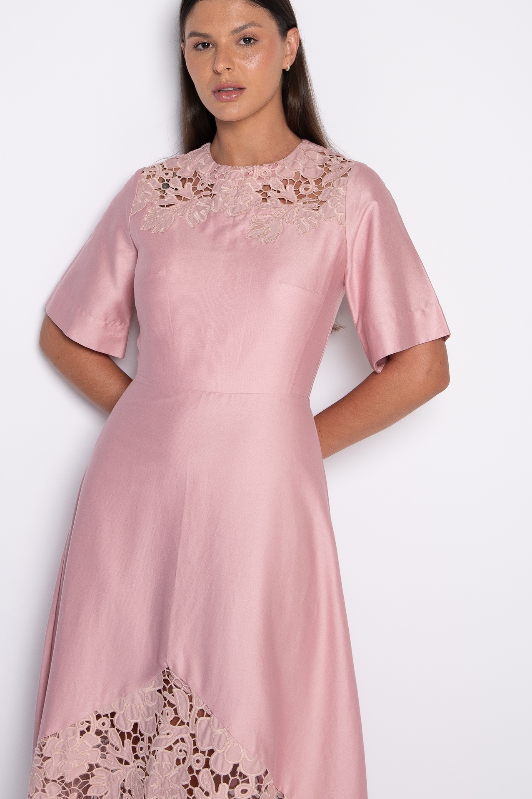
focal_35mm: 47
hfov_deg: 28.6
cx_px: 223
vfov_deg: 41.8
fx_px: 1043
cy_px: 341
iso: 200
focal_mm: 40
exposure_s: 1/160
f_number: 5.6
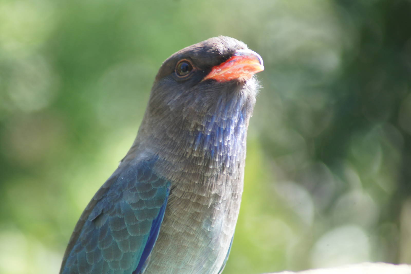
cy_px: 137
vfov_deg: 3.1
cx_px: 206
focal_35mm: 450
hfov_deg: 4.6
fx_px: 5135
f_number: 5.6
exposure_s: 1/40
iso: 200
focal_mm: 300
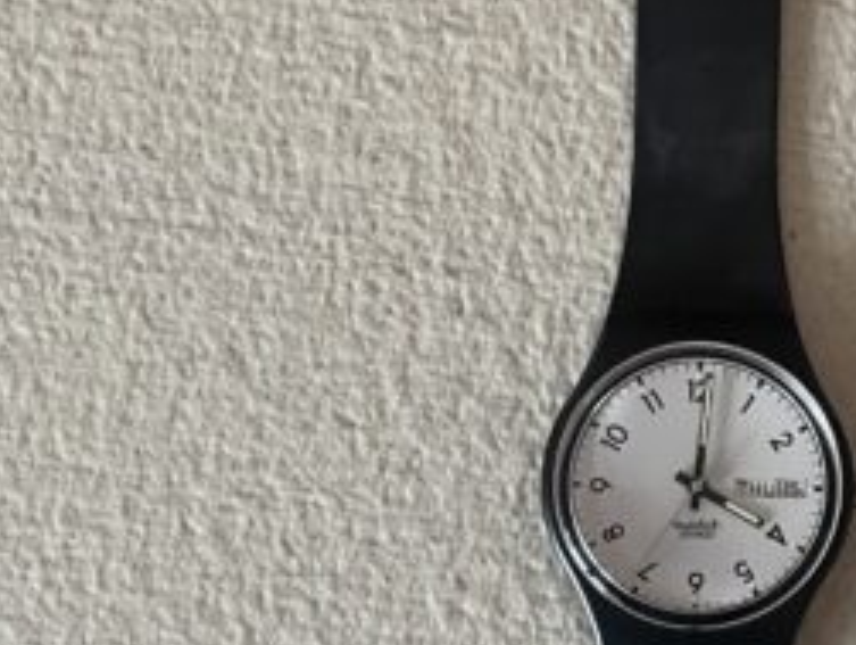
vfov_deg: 26.8
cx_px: 692
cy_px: 565
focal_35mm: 53
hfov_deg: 34.9
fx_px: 1312
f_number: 1.6
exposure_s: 1/59
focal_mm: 4.2
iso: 500
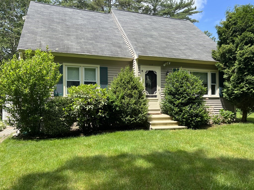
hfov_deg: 67.3
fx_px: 191
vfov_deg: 53.1
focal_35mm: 26
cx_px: 127
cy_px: 95
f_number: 1.5
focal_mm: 5.7
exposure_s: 1/1751
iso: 50
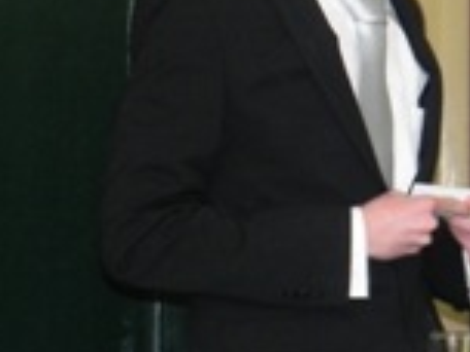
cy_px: 198
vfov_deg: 5.9
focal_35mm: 251
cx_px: 572
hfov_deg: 7.8
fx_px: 3408
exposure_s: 1/30
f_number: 4
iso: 212
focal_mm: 15.1
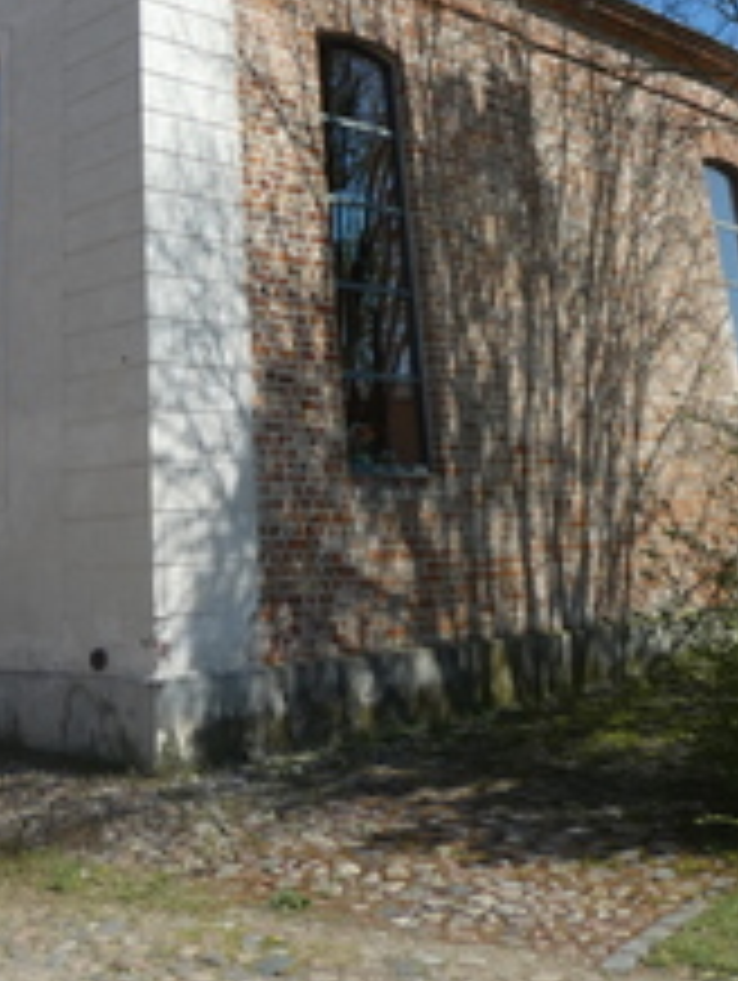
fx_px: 1248
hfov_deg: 32.4
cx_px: 198
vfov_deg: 38.3
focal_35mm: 44
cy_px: 9
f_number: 3.5
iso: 80
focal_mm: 3.6
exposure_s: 1/800
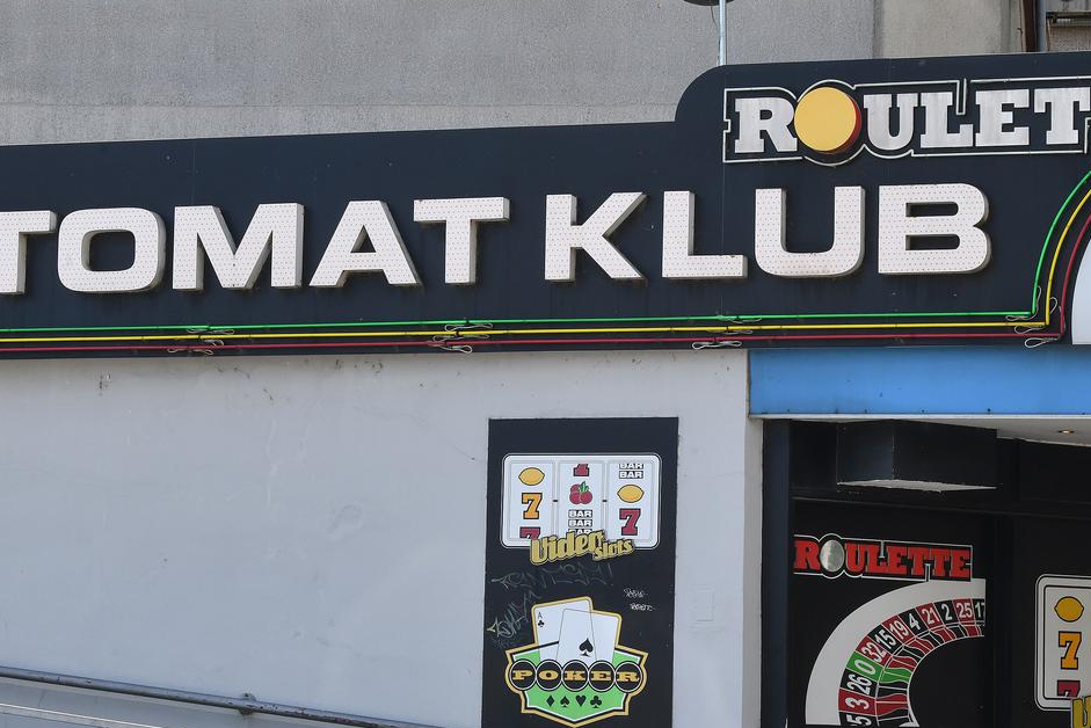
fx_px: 3607
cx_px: 669
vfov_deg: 11.5
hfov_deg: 17.2
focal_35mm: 119
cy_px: 424
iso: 640
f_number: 18
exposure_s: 1/160
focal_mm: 70
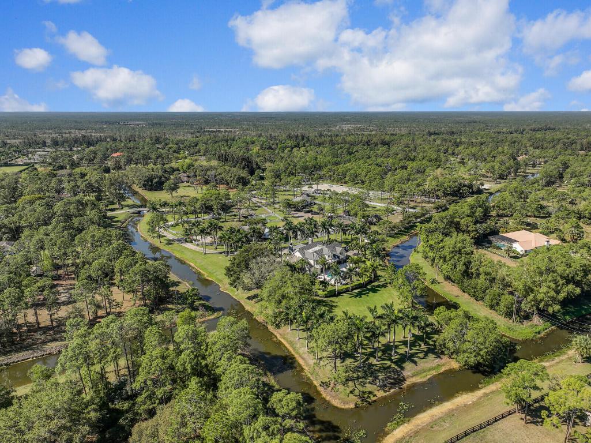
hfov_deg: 71.6
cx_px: 296
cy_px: 222
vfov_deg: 56.8
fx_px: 410
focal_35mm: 24
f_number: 2.8
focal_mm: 12.3
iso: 100
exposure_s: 1/400
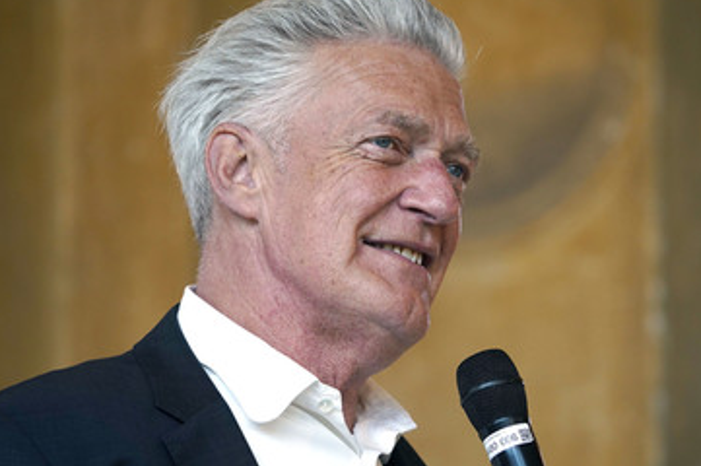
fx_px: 4864
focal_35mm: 250
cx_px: 434
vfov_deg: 5.5
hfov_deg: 8.2
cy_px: 231
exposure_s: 1/160
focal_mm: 200
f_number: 6.3
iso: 1250
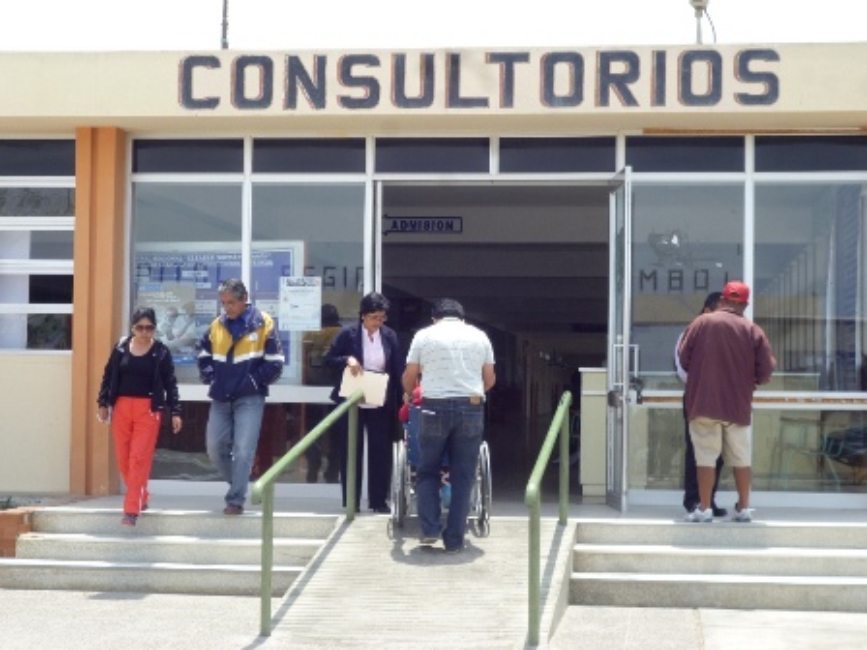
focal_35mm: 70
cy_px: 325
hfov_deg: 27.8
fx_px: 1753
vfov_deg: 21.0
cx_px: 434
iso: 100
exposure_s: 1/200
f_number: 5
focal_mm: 12.5
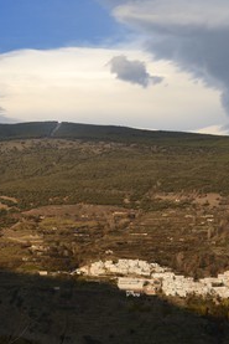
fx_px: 896
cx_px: 161
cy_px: 171
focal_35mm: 94
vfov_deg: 21.7
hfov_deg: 14.5
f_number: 9
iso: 200
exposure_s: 1/200
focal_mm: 62
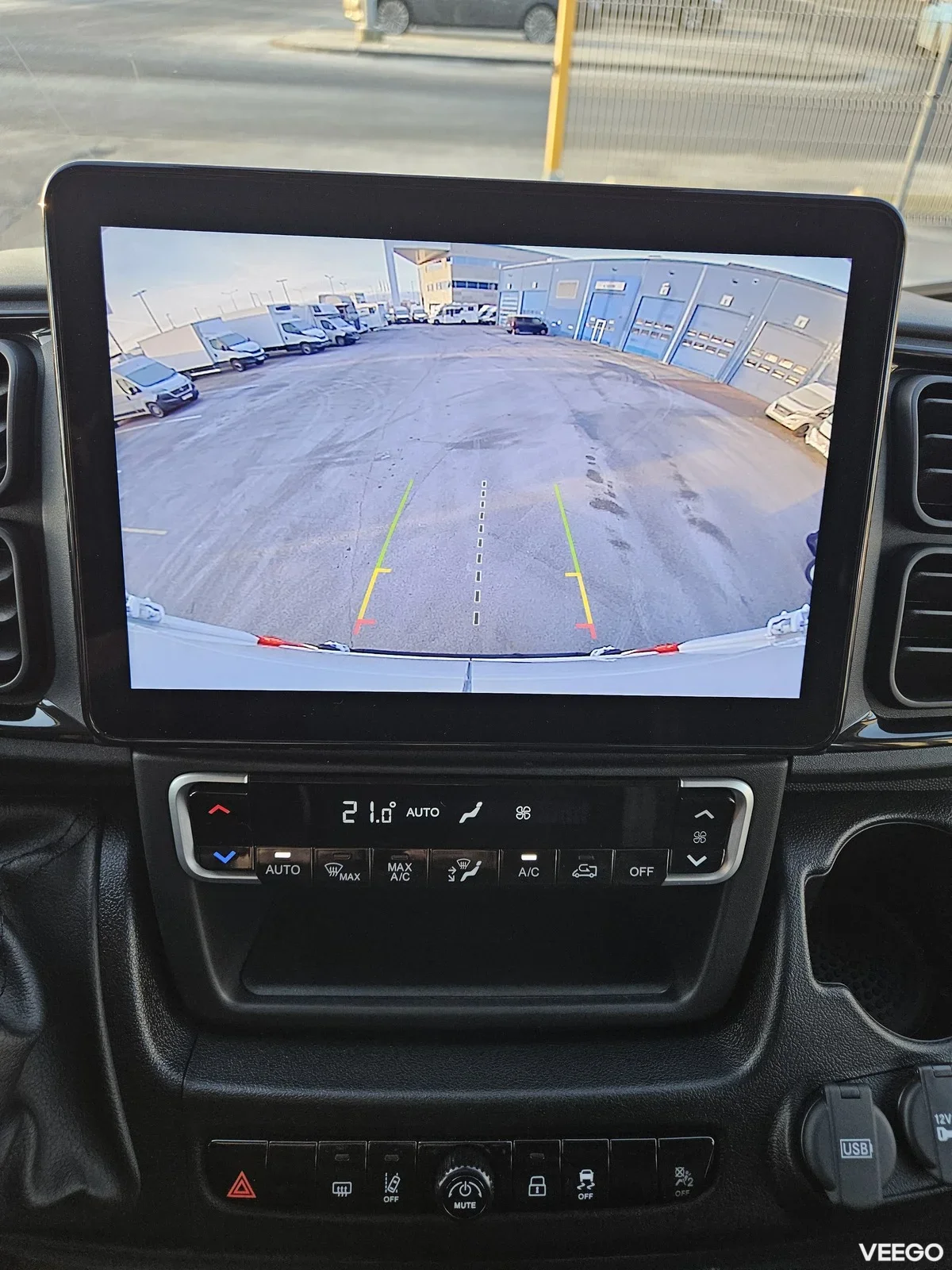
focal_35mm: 23
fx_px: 843
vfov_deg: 73.9
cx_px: 476
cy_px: 635
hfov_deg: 58.9
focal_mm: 5.4
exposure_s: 1/190
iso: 160
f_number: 1.8
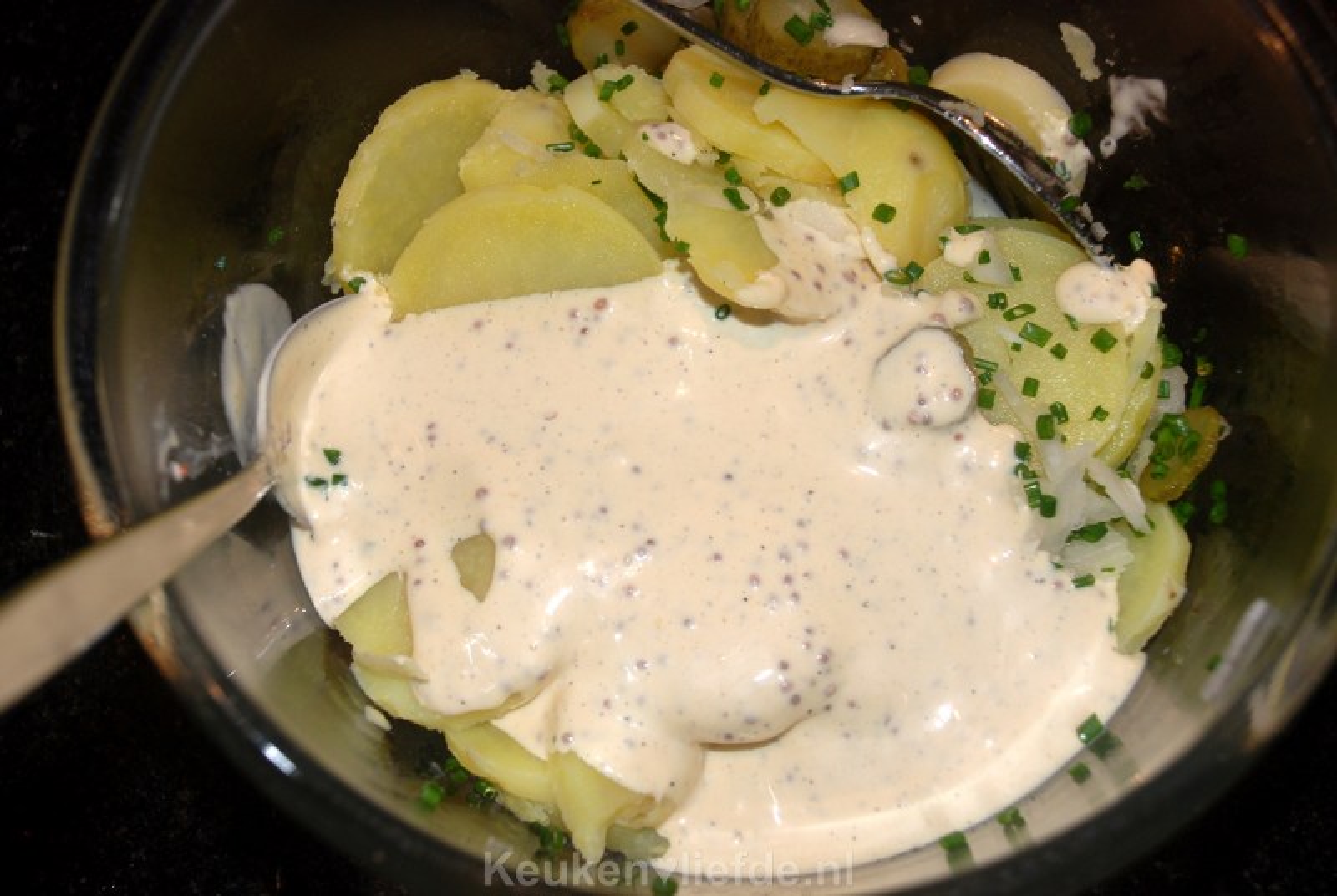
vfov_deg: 20.7
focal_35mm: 66
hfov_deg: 30.5
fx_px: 2455
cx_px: 668
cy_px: 448
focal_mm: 44
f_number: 4.8
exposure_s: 1/60
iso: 200
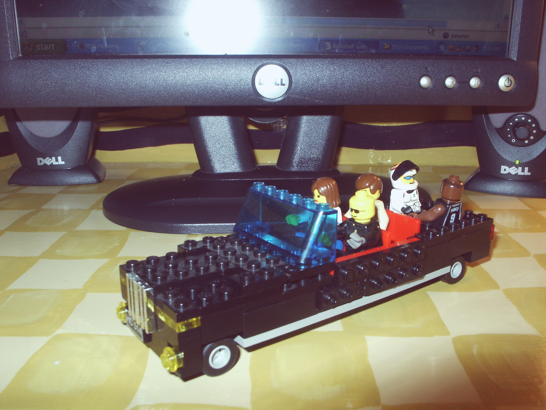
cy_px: 205
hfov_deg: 52.6
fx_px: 552
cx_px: 273
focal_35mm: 35
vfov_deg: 40.7
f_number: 6.7
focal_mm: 7.18
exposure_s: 1/45
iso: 200
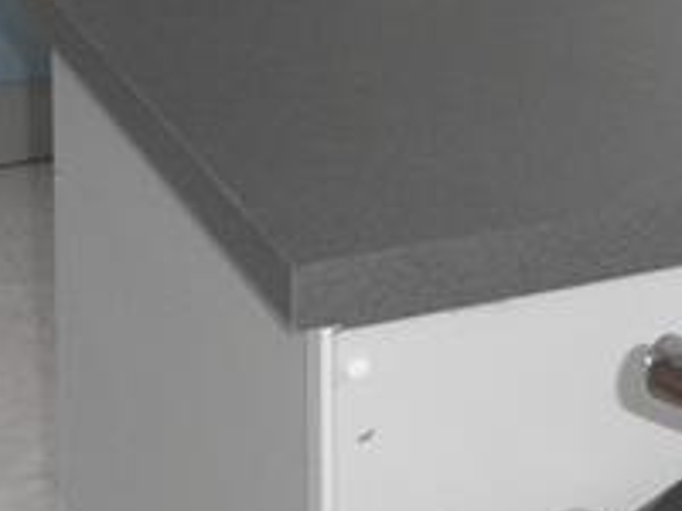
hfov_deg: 16.0
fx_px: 2423
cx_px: 326
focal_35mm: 123
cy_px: -446
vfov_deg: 11.1
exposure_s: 1/30
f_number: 3.3
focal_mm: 4.3
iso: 160
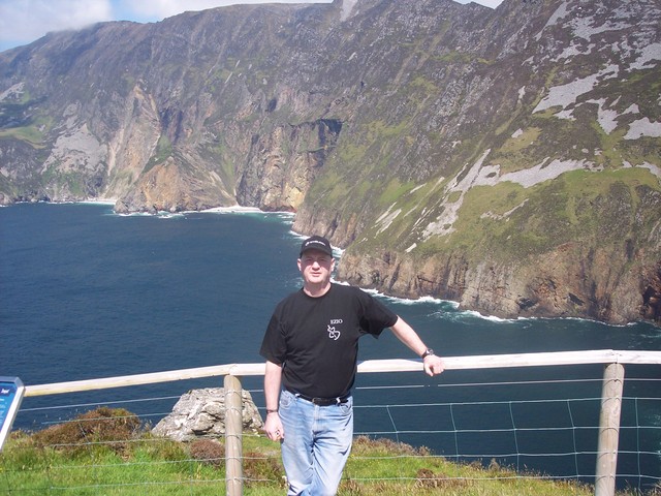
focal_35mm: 39
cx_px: 330
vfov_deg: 36.8
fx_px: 745
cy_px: 248
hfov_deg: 47.9
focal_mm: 8
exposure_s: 1/500
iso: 100
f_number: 4
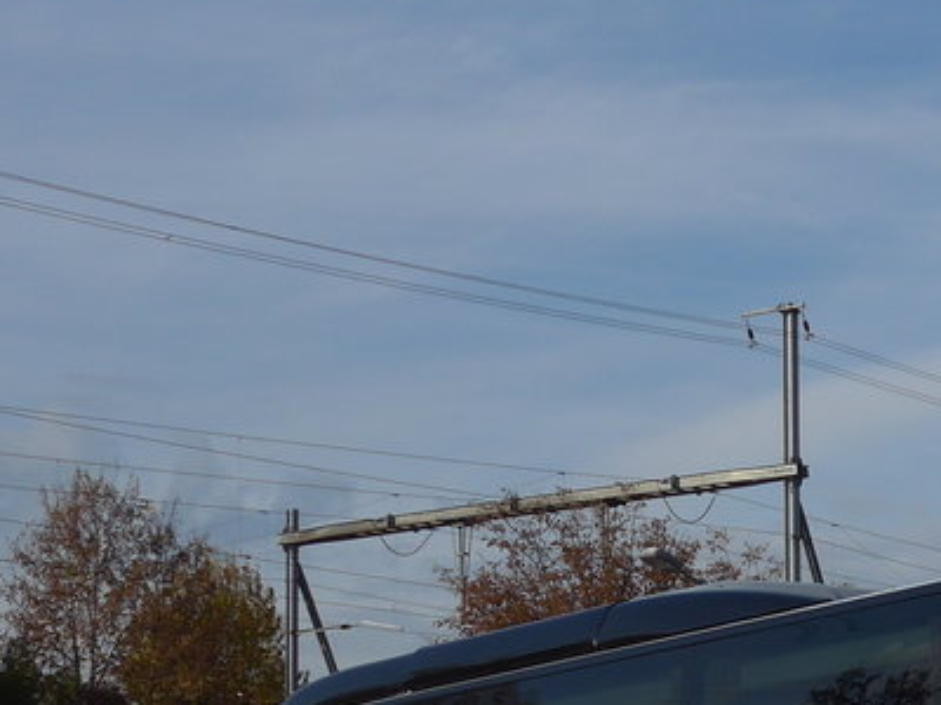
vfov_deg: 10.6
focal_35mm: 138
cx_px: 1167
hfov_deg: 13.8
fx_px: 3751
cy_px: 855
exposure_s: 1/1600
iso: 80
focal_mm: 9.5
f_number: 3.5
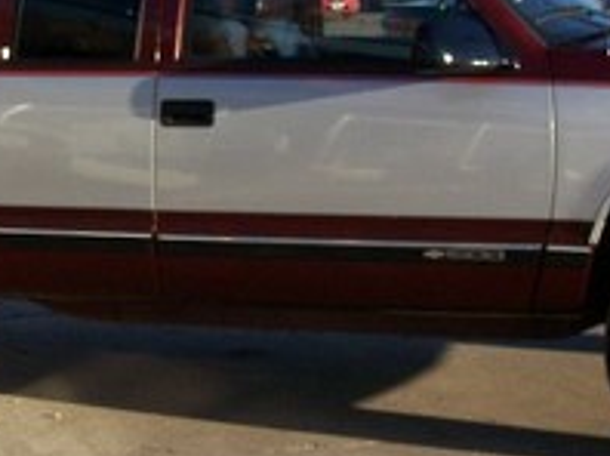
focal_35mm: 110
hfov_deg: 17.7
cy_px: 194
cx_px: 102
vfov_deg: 13.4
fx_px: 1936
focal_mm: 5.6
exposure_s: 1/708
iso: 80
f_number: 2.7
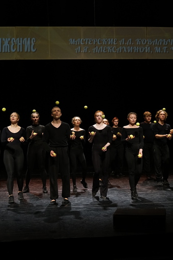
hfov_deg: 25.5
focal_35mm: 53
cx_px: 88
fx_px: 383
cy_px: 130
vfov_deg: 37.5
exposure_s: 1/200
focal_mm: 35
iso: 1600
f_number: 4
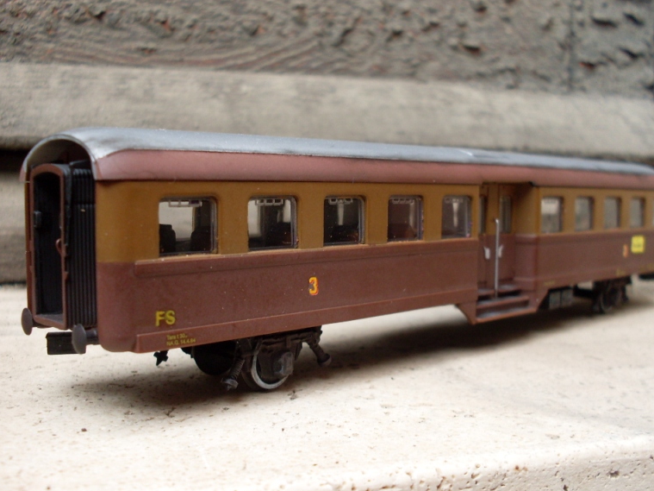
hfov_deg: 45.8
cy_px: 244
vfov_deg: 35.1
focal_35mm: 41
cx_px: 331
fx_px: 774
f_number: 2.8
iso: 80
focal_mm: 6.3
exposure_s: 1/90
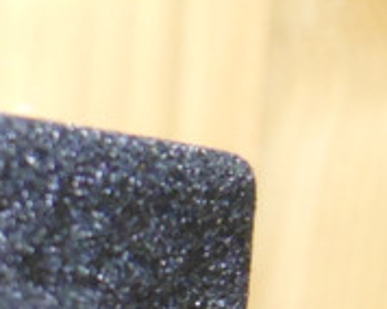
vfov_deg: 8.4
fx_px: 1945
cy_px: 722
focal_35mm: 170
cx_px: -712
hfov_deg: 9.4
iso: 400
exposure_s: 1/30
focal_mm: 5.2
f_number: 3.3
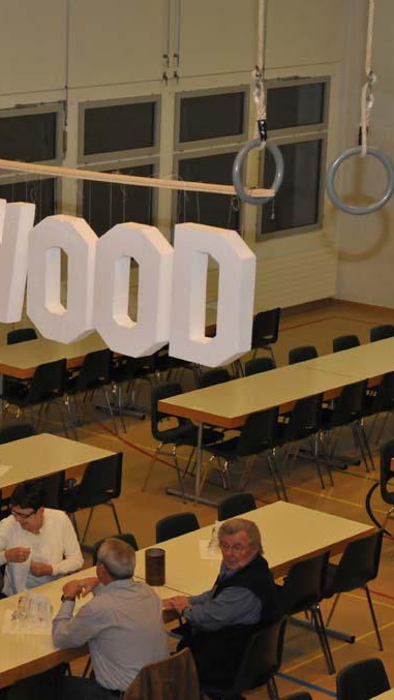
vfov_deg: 22.5
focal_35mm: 95
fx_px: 1764
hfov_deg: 12.5
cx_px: -64
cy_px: 351
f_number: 5
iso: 800
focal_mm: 40
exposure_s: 1/60
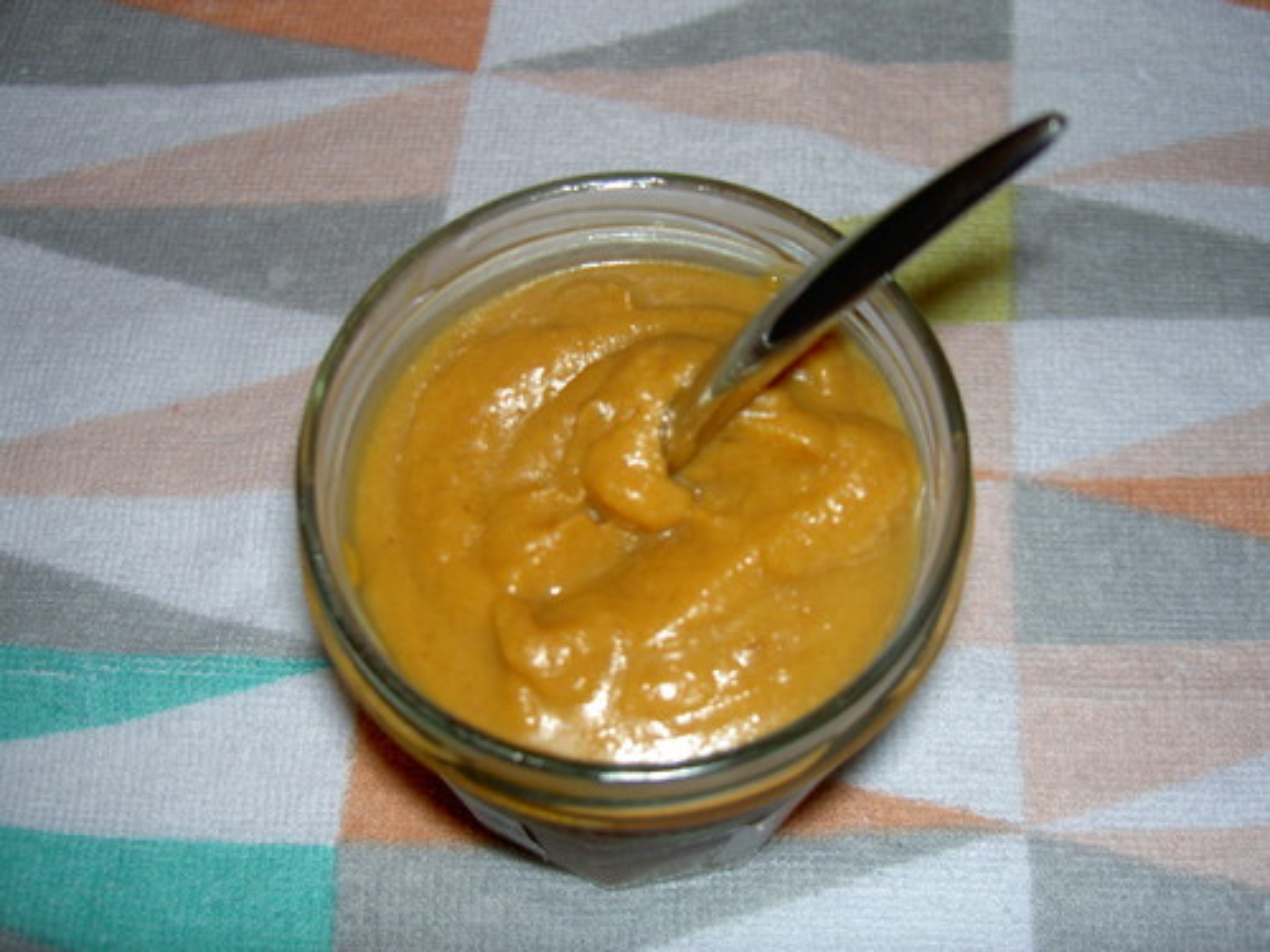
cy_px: 476
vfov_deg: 36.8
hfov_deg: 47.9
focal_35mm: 39
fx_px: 1431
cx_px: 635
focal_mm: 8
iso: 100
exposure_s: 1/60
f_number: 2.8
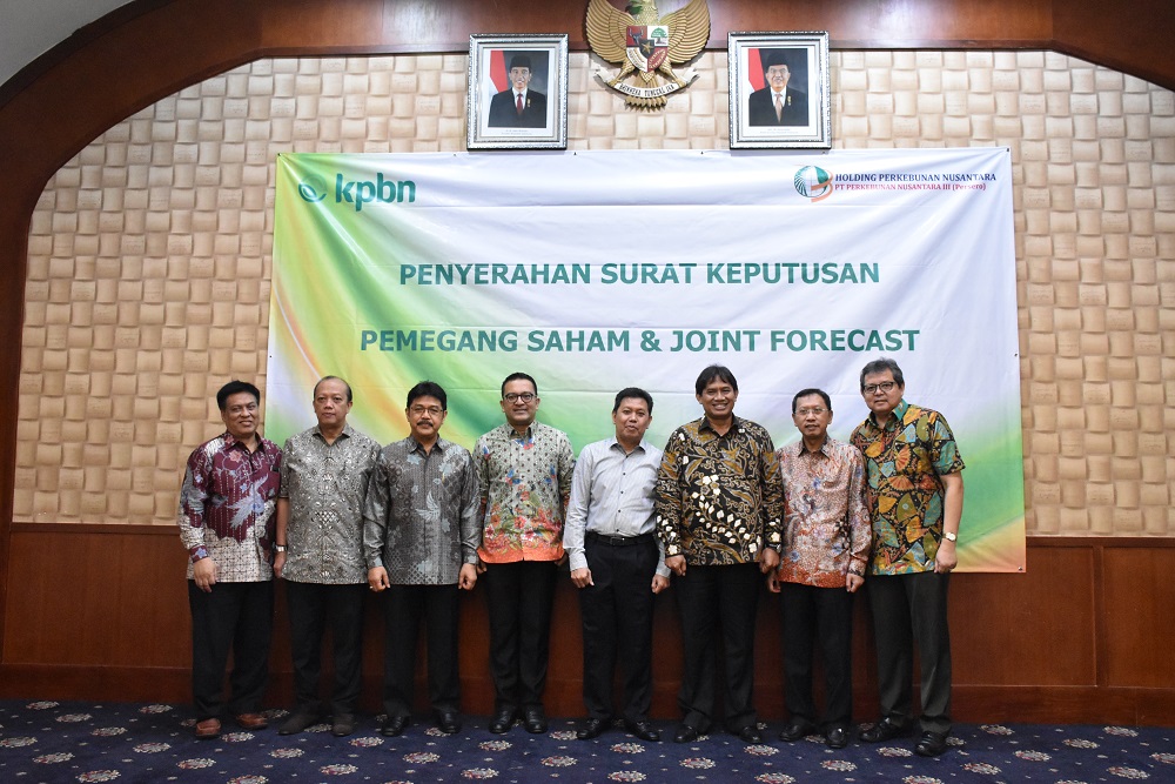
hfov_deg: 61.9
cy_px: 392
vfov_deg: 43.6
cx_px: 588
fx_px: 979
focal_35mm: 30
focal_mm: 20
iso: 5000
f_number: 5
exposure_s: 1/100
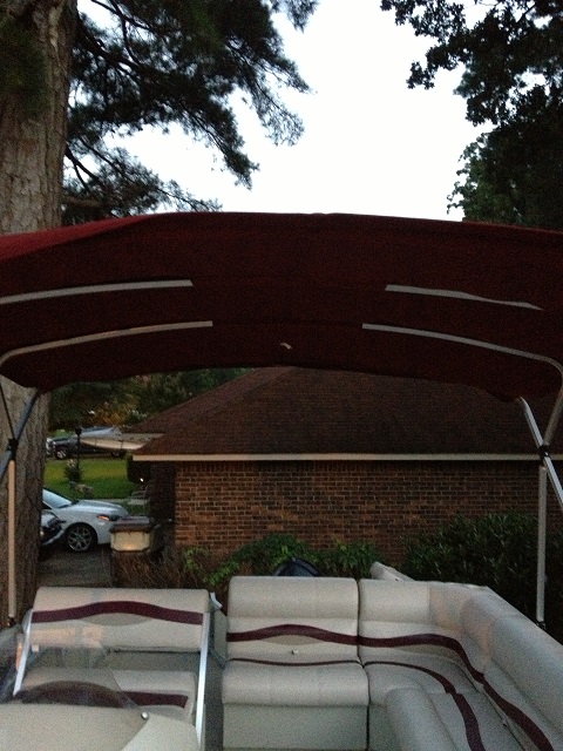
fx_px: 759
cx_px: 282
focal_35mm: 35
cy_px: 376
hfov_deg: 40.7
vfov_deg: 52.6
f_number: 2.4
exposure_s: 1/15
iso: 800
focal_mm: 4.28
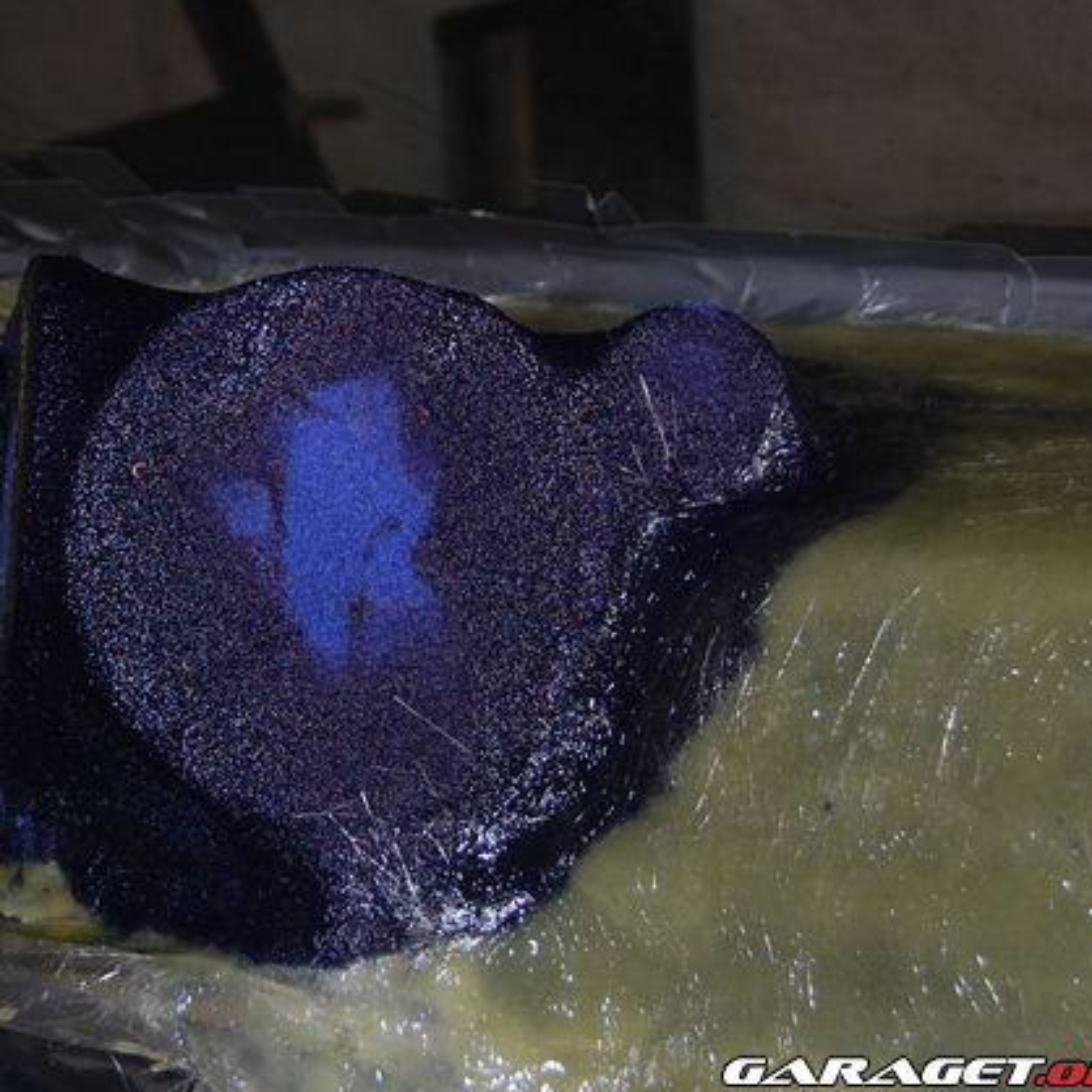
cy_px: 543
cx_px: 334
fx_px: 2641
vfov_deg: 23.4
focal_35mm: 74
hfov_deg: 23.2
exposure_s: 1/60
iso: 400
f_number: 5
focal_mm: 38
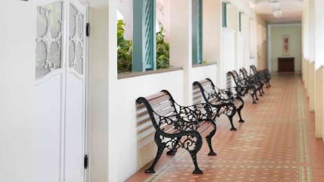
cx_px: 160
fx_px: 636
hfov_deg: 28.6
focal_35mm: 74
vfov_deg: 16.3
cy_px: 92
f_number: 4.5
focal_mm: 85
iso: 100
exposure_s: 1/2
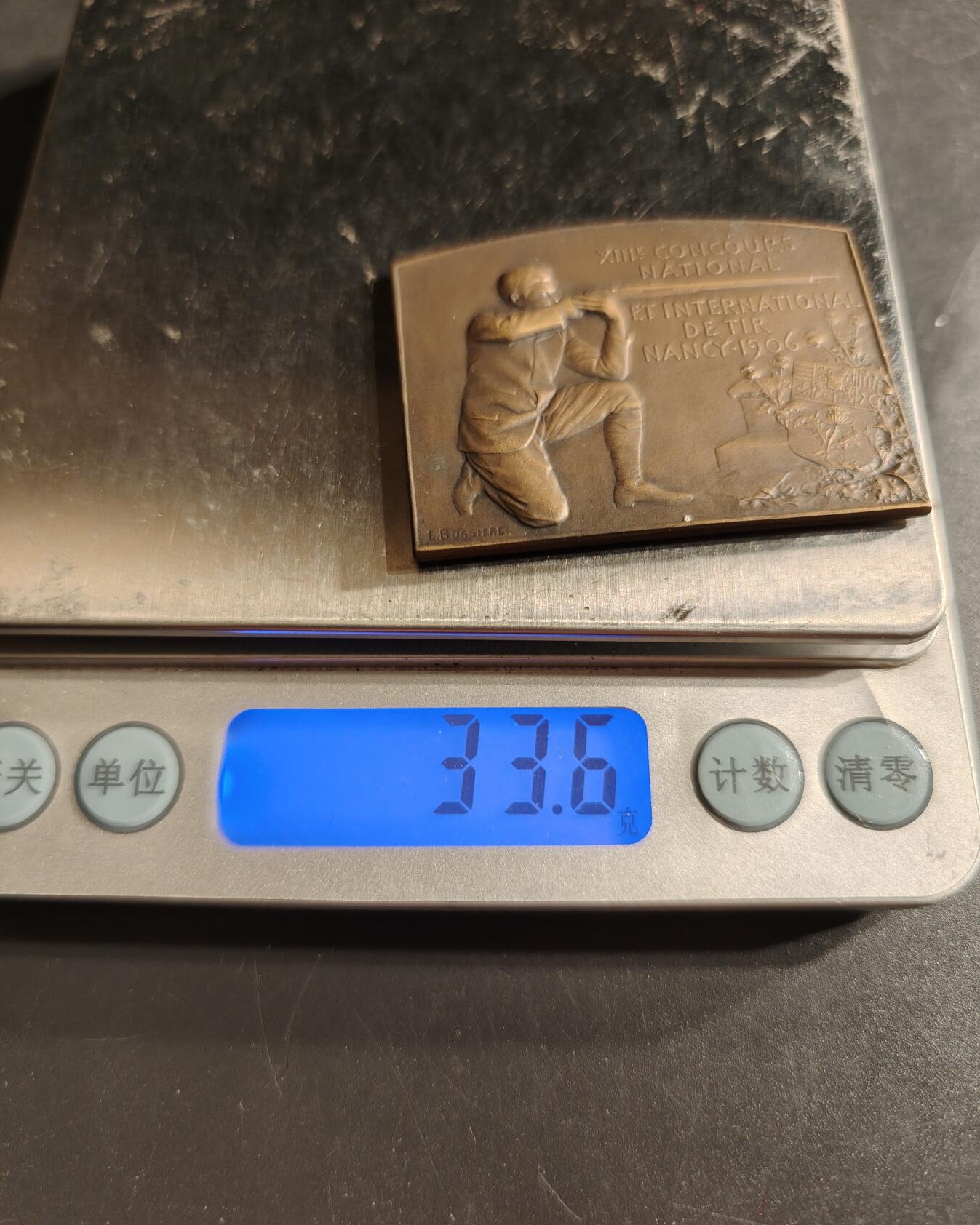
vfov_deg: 70.3
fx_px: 870
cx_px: 490
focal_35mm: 24
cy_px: 637
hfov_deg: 58.8
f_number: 1.6
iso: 250
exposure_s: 1/155
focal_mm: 6.06
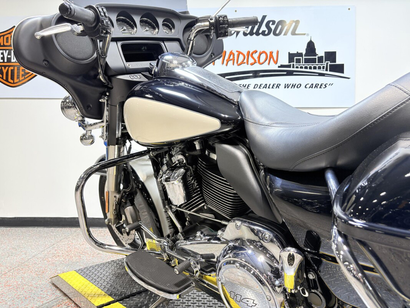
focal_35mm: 26
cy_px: 154
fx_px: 308
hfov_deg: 67.3
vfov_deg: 53.1
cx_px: 205
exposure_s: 1/120
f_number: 1.6
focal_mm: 5.96
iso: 80
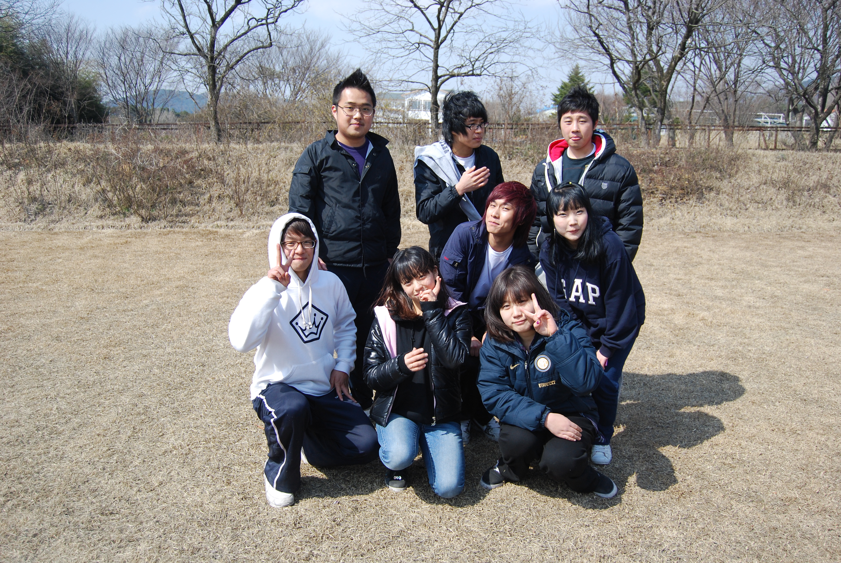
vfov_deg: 40.1
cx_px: 420
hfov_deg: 57.2
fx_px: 772
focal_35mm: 33
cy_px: 282
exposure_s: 1/1000
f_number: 3.8
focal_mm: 22
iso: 200
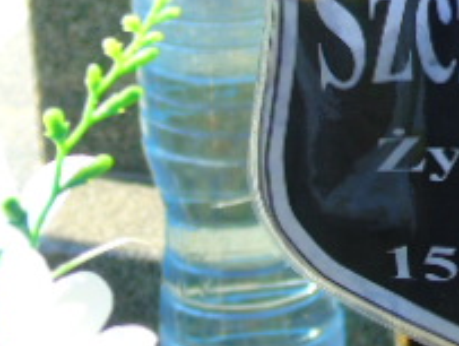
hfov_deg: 5.1
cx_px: 558
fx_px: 5180
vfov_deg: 3.8
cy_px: 43
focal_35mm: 390
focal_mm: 22
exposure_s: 1/125
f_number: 4.6
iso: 80
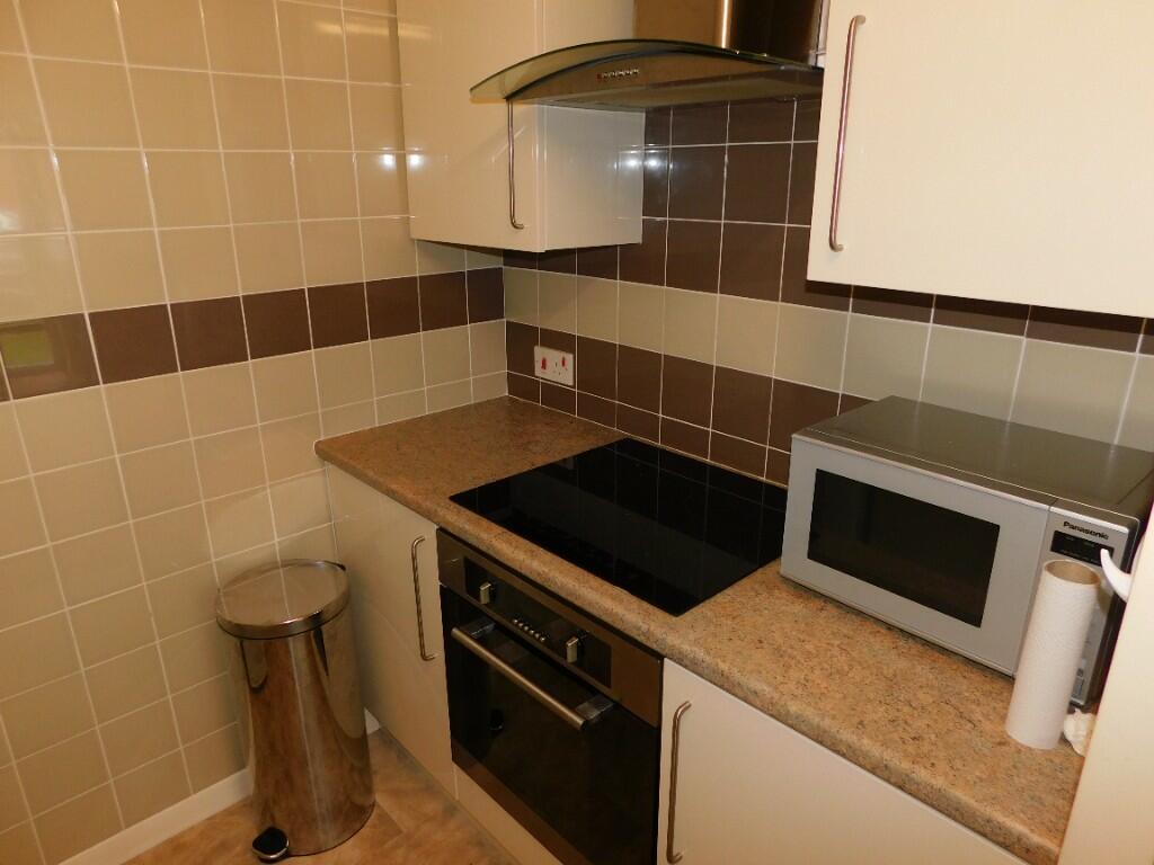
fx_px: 767
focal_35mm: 23
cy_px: 432
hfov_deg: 73.9
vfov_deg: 58.9
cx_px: 577
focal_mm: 4
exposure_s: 1/30
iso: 200
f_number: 3
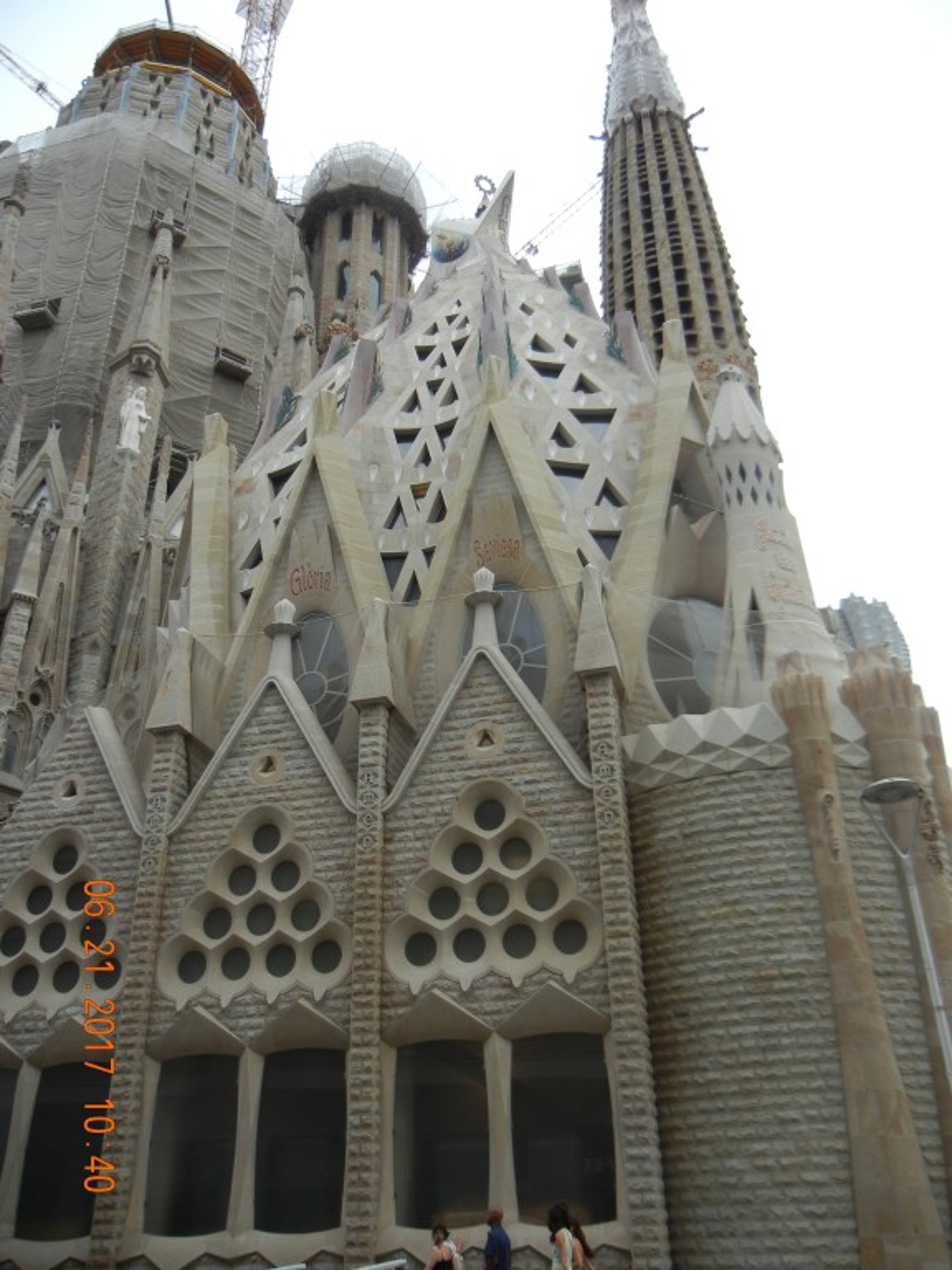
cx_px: 476
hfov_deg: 46.8
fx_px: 1100
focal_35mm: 30
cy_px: 635
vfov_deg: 60.0
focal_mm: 5.4
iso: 160
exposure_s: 1/595
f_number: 3.5
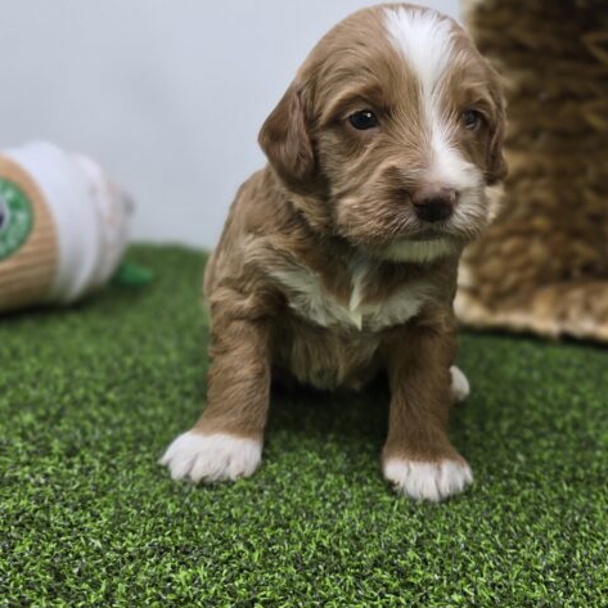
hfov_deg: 38.1
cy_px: 244
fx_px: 874
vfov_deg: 38.2
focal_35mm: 44
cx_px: 388
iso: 50
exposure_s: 1/120
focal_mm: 6.3
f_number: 1.7
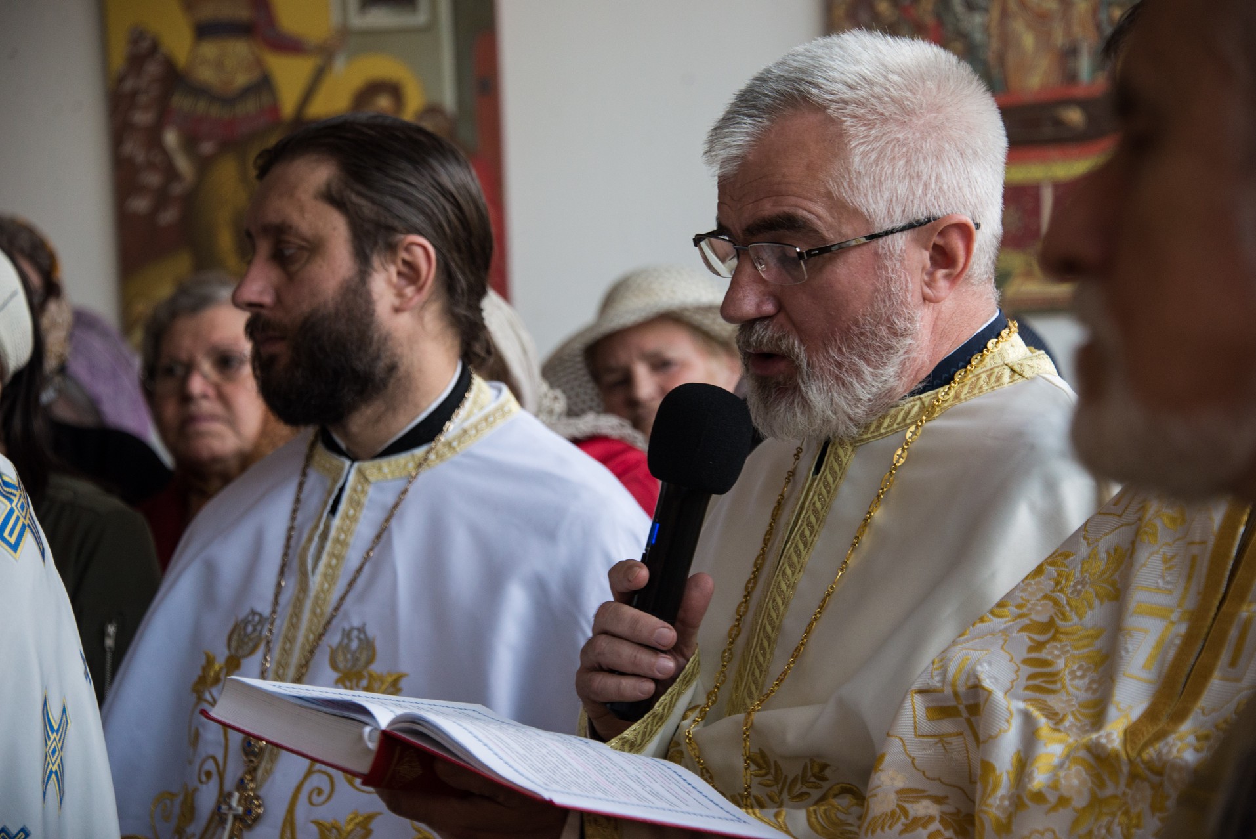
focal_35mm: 135
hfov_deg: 15.2
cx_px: 628
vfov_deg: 10.2
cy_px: 420
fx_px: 4712
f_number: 5.6
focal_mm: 135
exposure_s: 1/60
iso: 1600
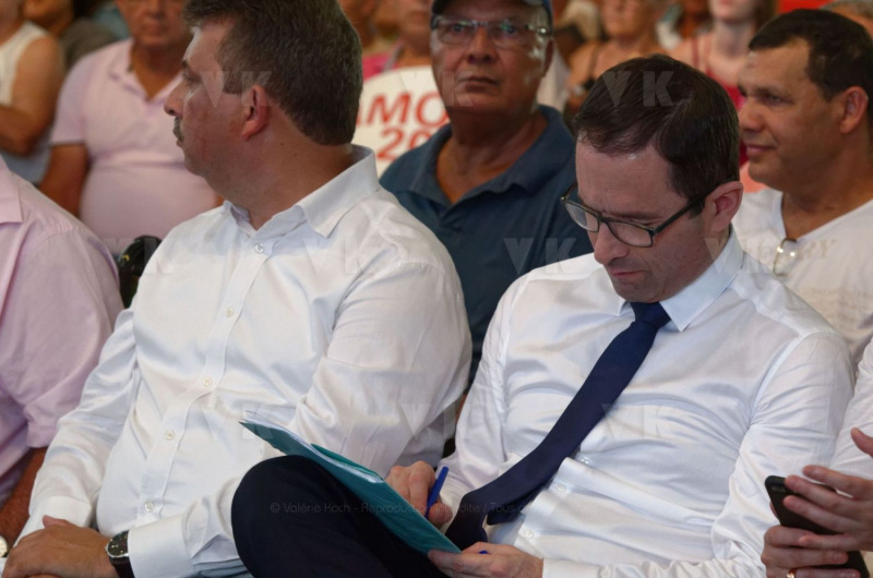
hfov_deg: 11.3
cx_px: 436
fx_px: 4429
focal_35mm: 183
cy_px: 289
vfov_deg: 7.5
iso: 800
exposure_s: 1/125
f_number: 5.6
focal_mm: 122
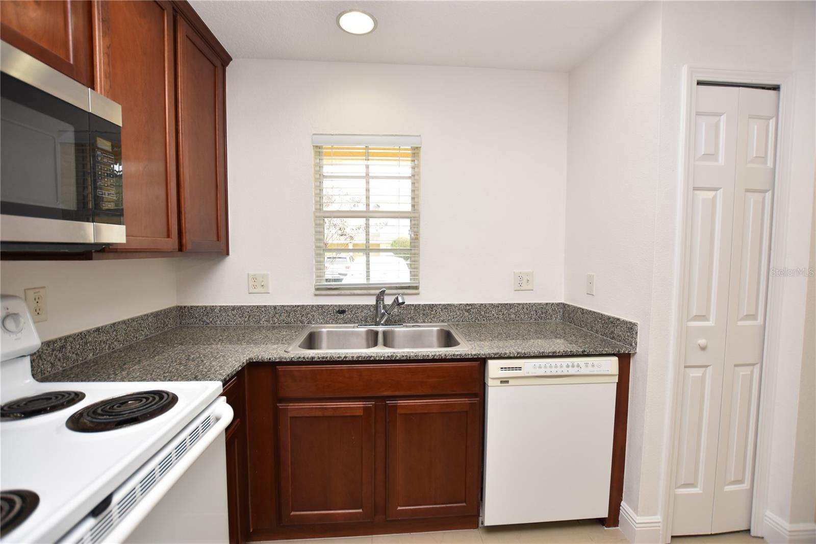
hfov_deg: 100.4
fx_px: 340
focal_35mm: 15
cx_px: 408
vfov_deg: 77.3
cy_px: 272
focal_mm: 10
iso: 200
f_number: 4
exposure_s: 1/60
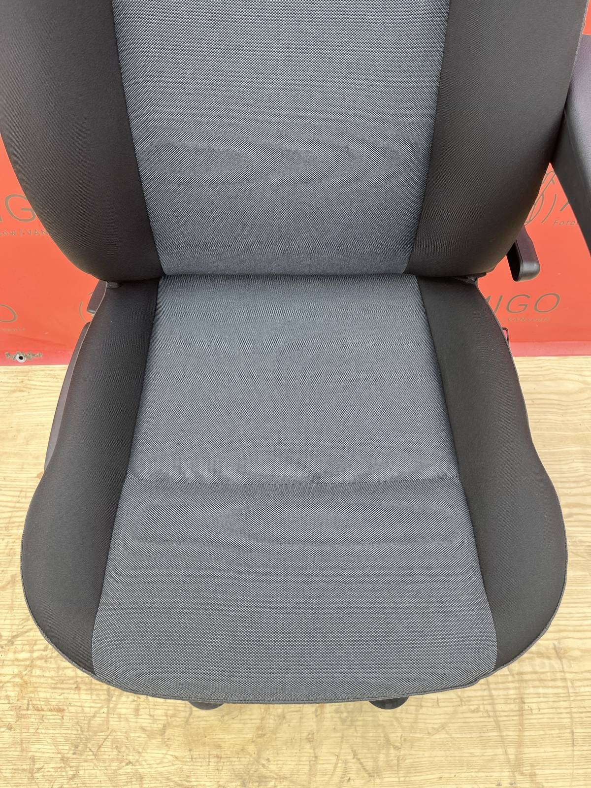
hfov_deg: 53.1
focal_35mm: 26
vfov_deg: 67.3
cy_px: 394
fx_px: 592
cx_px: 296
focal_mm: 5.1
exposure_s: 1/163
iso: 50
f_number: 1.6
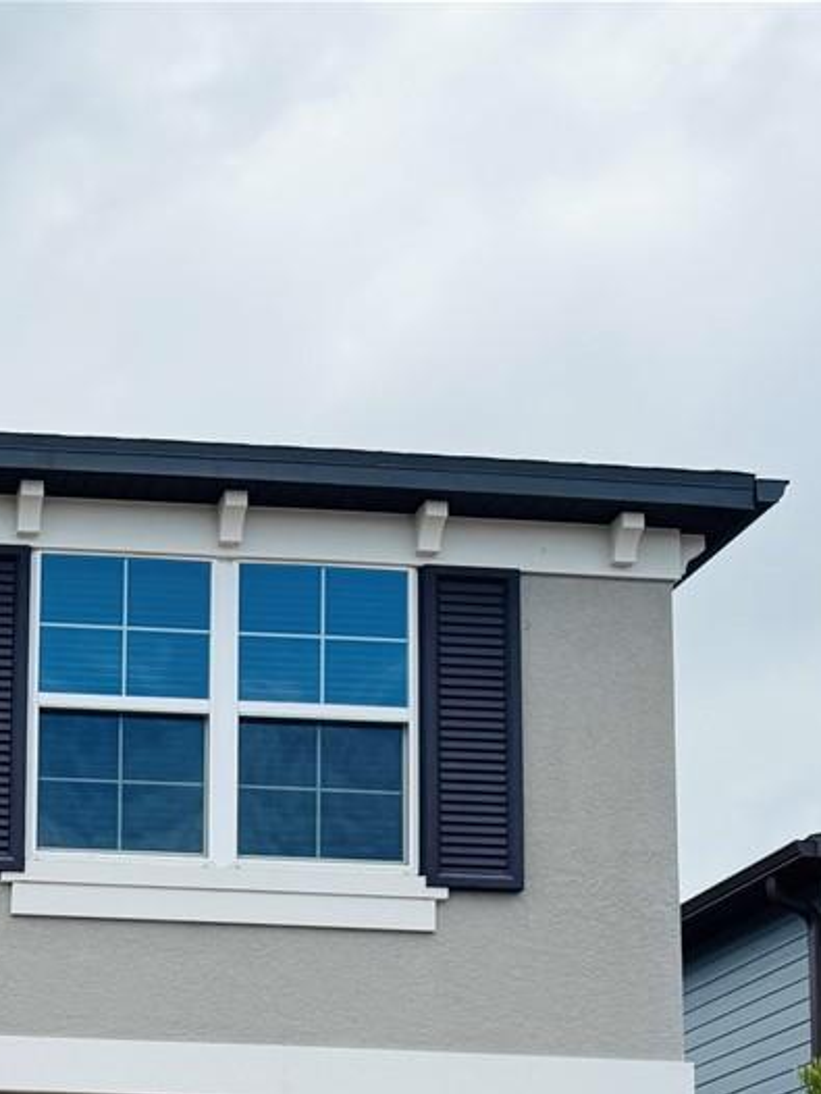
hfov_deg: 18.5
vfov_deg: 24.6
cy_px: 1246
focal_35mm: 73
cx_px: -299
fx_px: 2307
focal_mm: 6.76
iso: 80
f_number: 1.78
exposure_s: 1/3413
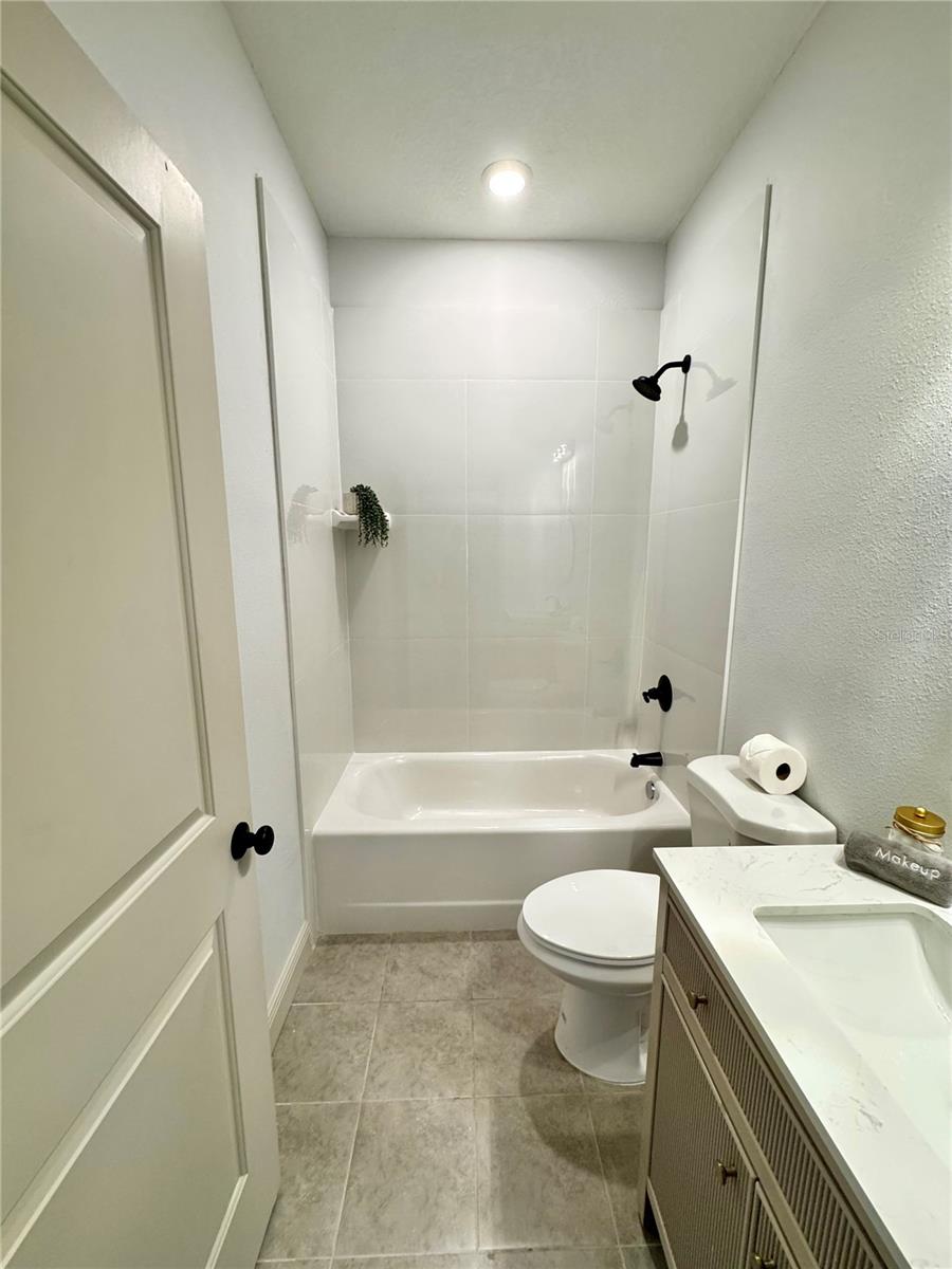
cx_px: 476
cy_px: 634
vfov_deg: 102.1
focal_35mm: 14
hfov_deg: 85.7
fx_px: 513
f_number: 2.2
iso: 250
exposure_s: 1/60
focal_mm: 2.22
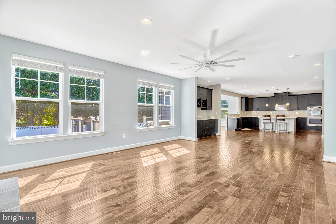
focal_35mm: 16
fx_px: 149
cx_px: 168
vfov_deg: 73.8
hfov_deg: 96.7
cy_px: 112
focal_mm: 16
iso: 1250
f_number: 7.1
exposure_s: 1/80
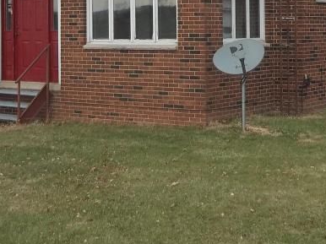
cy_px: 4
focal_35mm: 85
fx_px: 800
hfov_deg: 23.0
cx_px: 202
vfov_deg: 17.0
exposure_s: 1/320
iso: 80
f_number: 2.9
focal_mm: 5.7
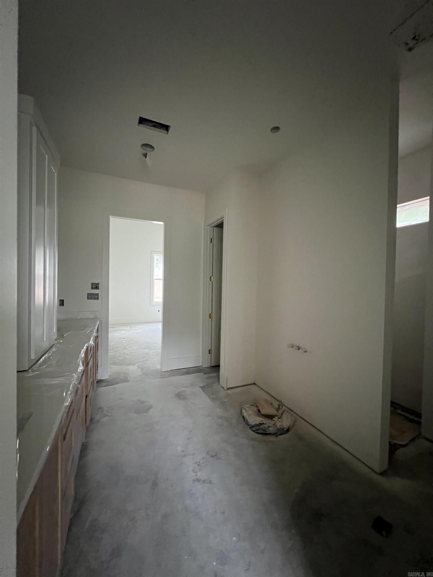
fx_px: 217
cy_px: 288
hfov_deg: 89.9
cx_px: 216
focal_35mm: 13
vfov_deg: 106.2
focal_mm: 1.57
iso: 1000
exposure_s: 1/44
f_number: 1.8
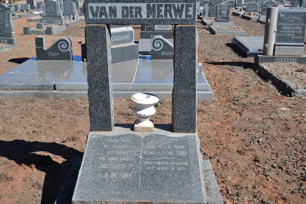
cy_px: 102
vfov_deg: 31.9
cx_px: 153
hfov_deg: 46.4
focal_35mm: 42
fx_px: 357
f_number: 5.6
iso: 100
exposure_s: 1/125
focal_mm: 28
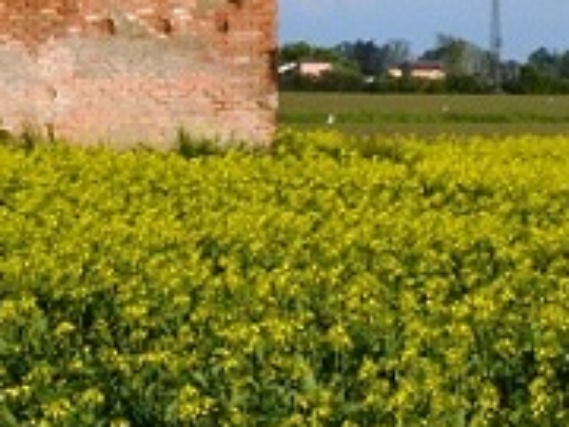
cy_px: -130
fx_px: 6665
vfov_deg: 3.7
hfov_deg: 4.9
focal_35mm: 405
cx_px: -32
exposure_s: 1/800
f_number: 14
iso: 800
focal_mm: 55
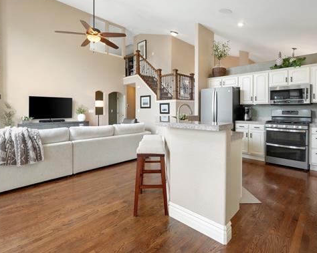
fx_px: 178
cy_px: 112
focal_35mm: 19
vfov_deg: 70.6
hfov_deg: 83.3
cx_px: 162
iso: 3200
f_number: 18
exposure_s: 1/30
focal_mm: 15
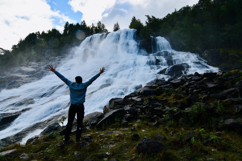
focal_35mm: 18
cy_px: 80
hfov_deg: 90.0
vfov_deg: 67.4
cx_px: 121
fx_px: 121
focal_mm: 12
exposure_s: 1/250
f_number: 8
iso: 125
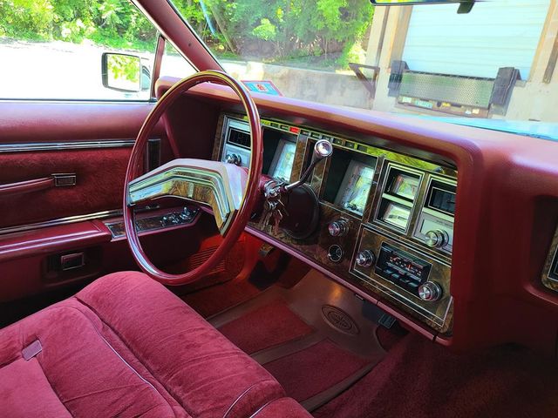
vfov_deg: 53.1
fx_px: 419
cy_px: 209
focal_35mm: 26
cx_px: 279
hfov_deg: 67.3
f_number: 1.8
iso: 100
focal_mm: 5.4
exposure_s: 1/59
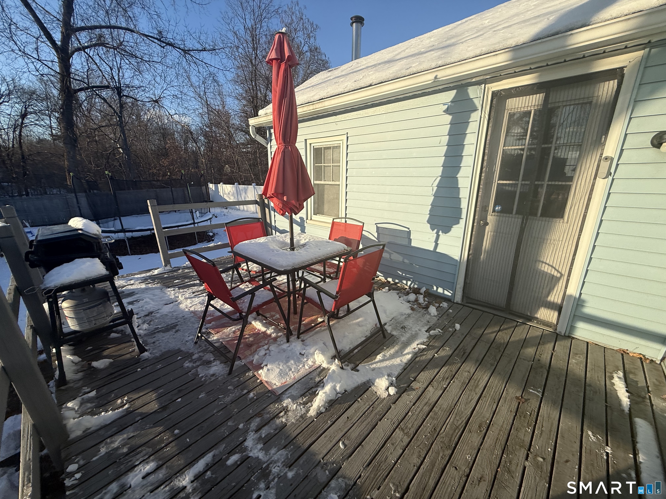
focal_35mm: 14
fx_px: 269
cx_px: 333
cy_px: 250
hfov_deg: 102.1
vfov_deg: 85.7
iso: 50
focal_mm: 2.22
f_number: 2.2
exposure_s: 1/1285
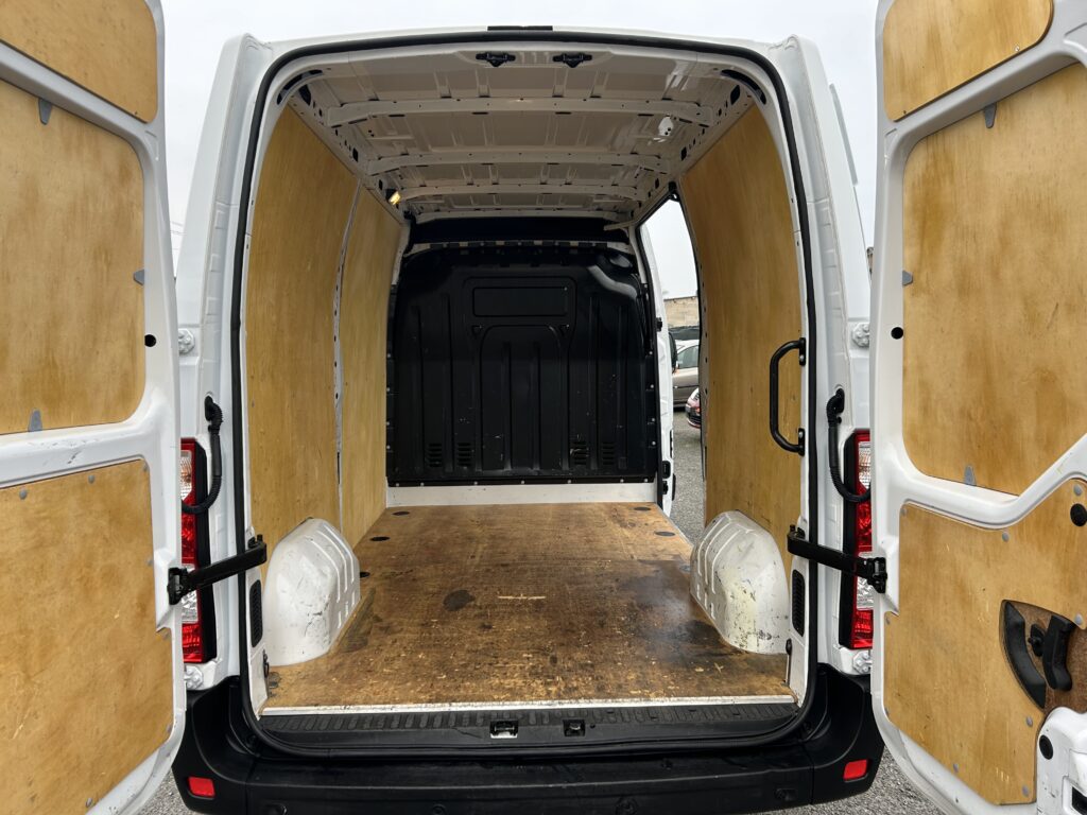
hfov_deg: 67.3
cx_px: 544
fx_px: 816
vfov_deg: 53.1
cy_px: 408
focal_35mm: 26
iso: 40
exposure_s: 1/182
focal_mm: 5.7
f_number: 1.5
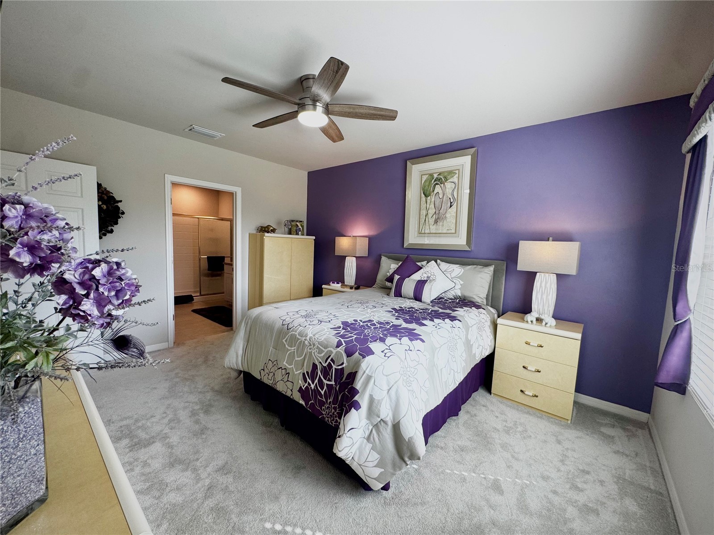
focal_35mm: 14
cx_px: 357
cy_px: 268
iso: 100
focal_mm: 2.22
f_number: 2.2
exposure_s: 1/120
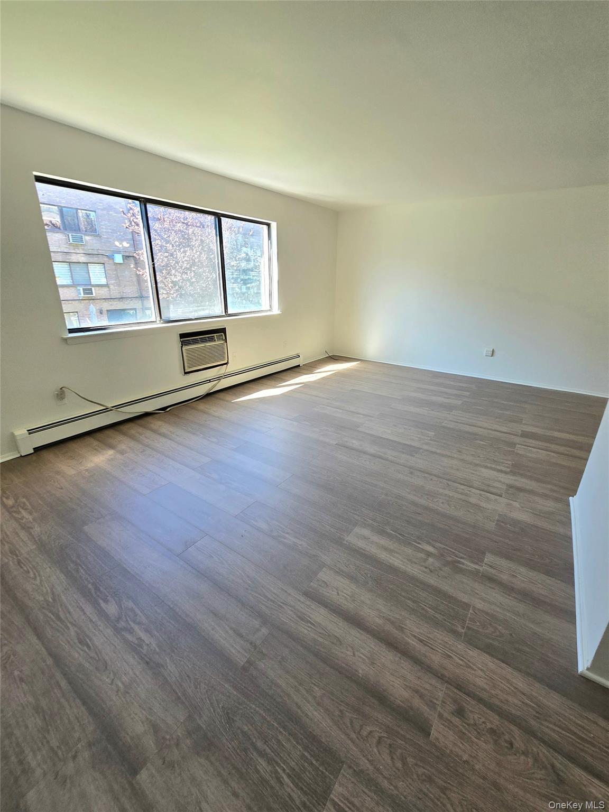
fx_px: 305
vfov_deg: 106.2
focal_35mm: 13
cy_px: 406
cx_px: 304
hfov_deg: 89.9
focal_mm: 2.2
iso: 80
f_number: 2.2
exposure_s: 1/120
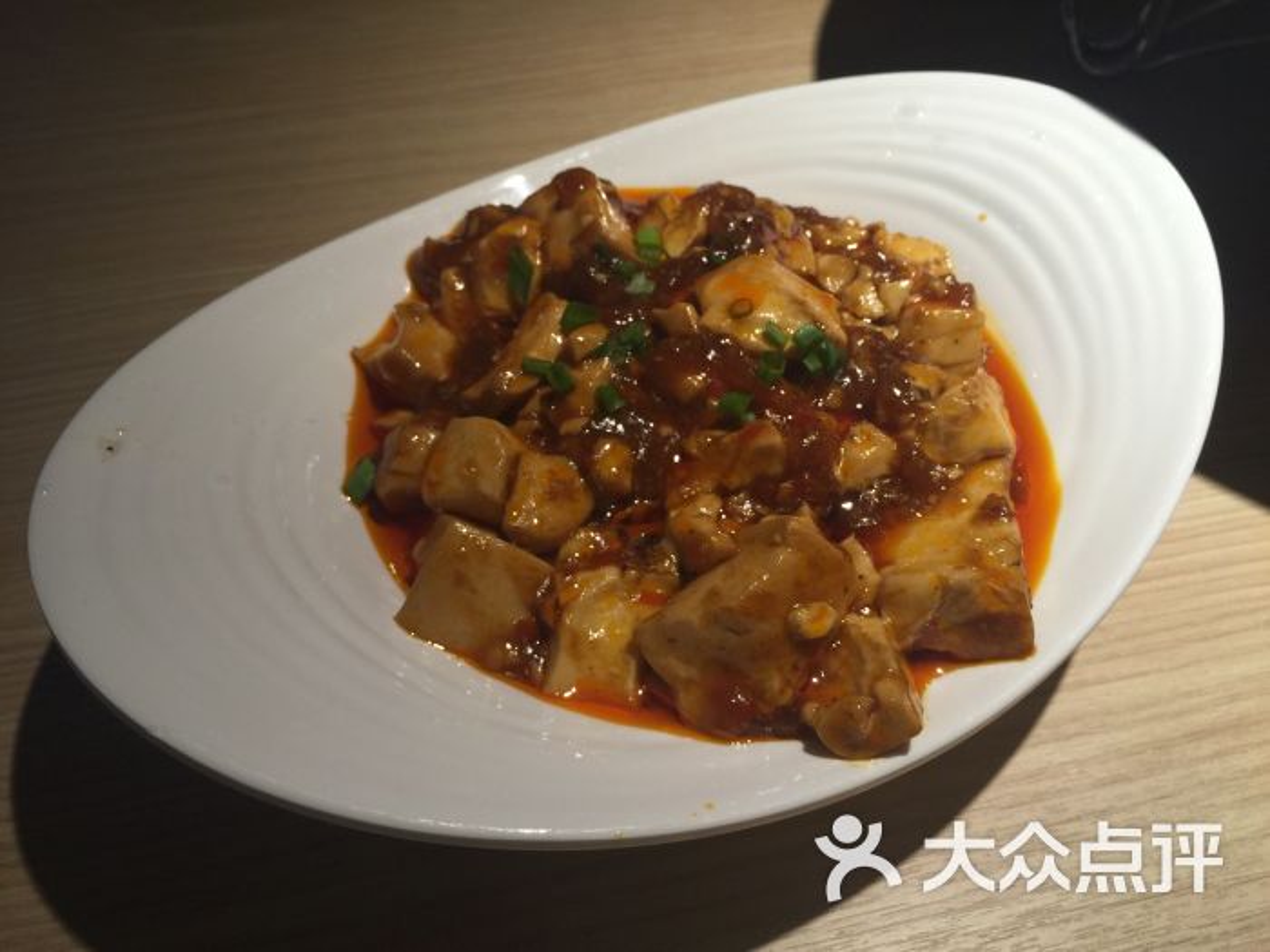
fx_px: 1064
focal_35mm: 29
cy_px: 476
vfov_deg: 48.2
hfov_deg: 61.7
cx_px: 635
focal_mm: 4.15
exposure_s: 1/40
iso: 32
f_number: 2.2
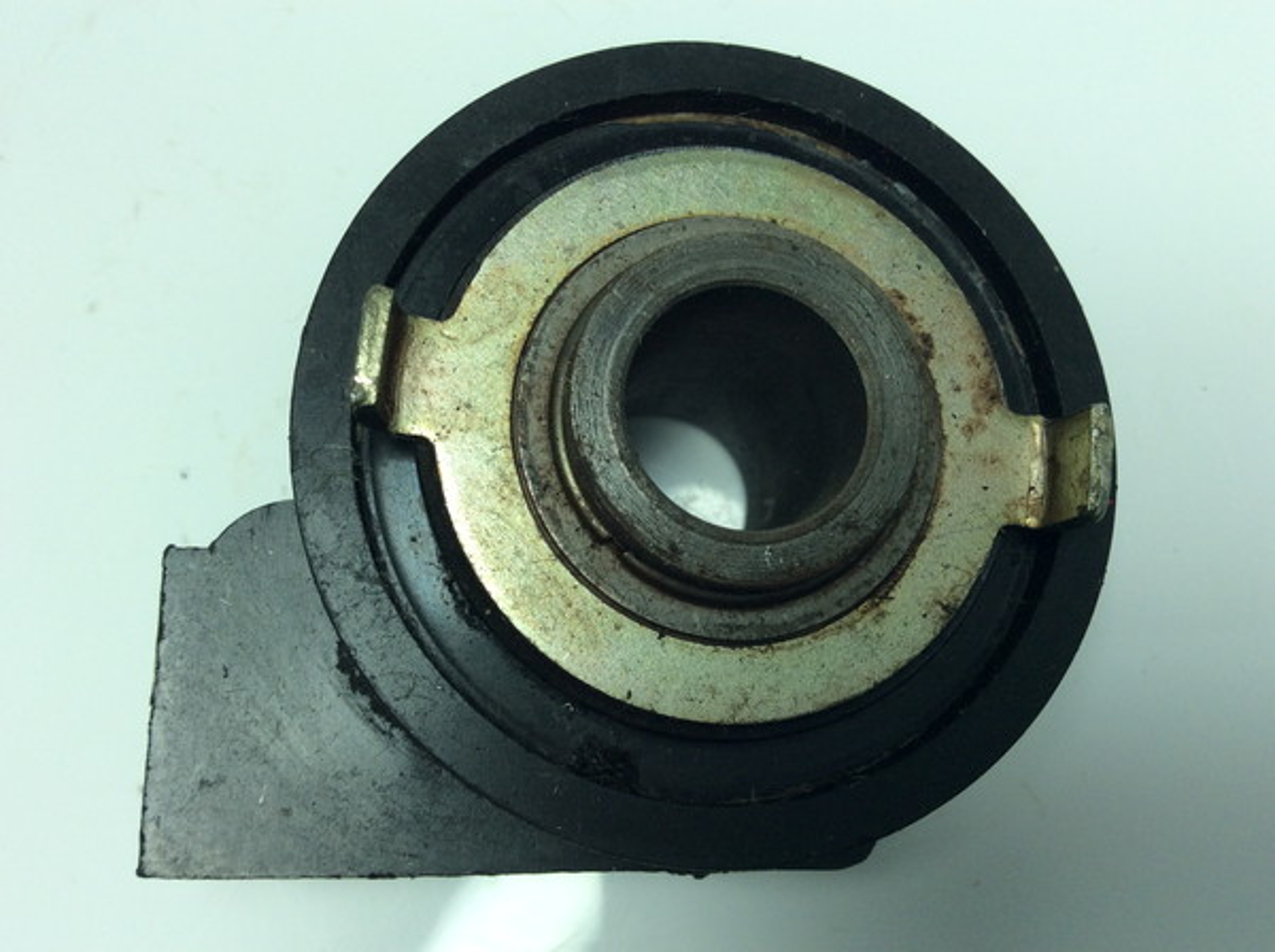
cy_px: 476
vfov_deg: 44.0
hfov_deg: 56.9
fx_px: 1177
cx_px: 638
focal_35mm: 32
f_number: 2.4
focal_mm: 3.3
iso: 32
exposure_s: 1/360
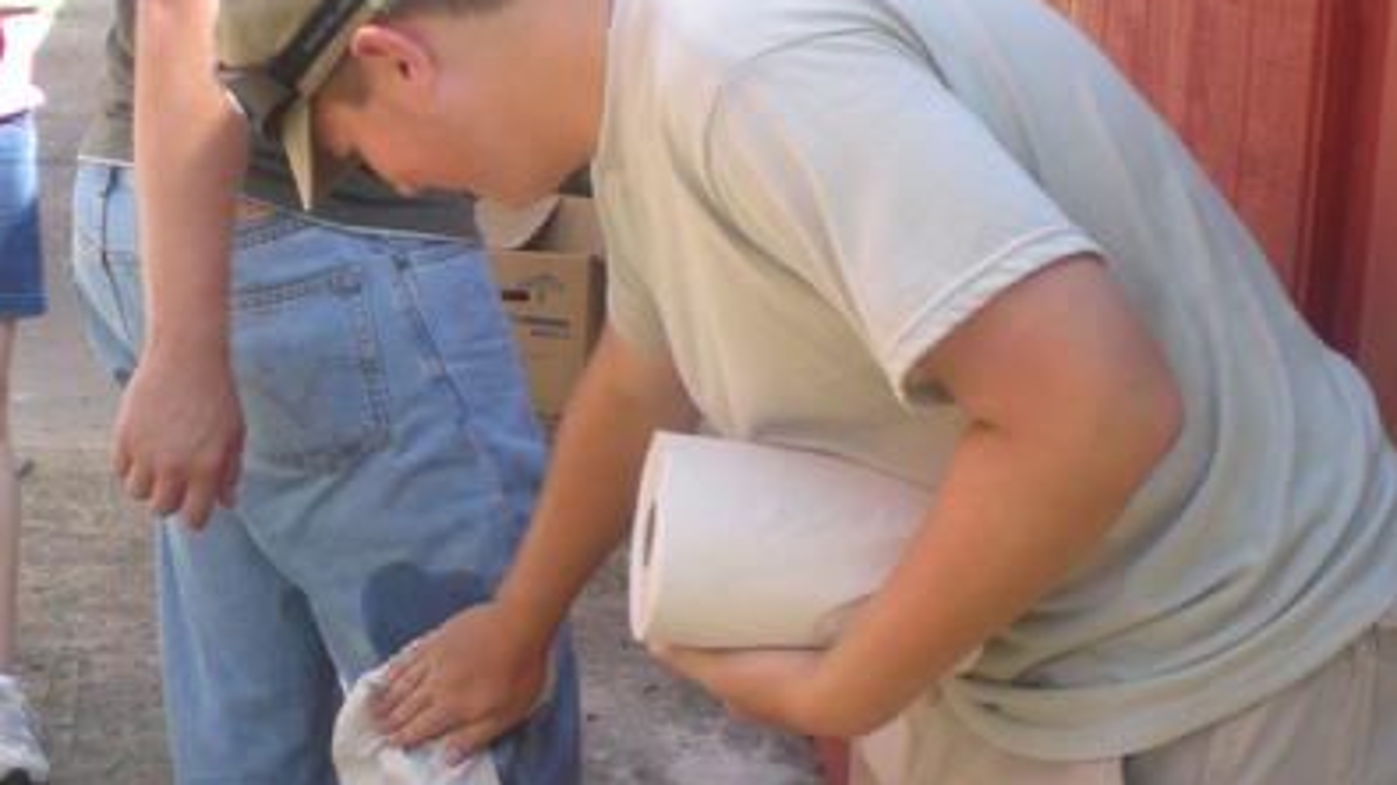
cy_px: 396
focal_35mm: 67
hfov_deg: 31.4
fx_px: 2481
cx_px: 615
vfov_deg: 18.0
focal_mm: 6.3
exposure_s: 1/95.7
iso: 64
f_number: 3.1
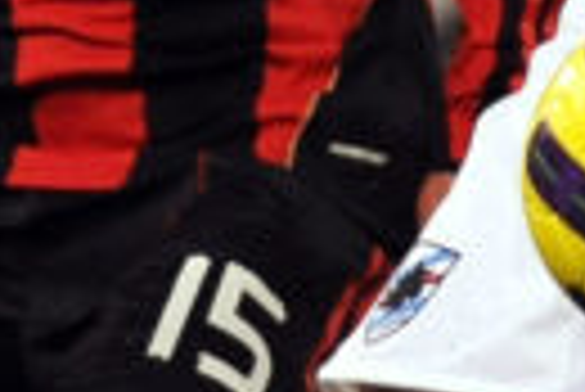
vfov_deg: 0.4
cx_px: 486
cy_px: 38
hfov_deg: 0.6
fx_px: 53701
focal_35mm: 3301
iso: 2000
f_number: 4
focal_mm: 420
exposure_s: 1/800
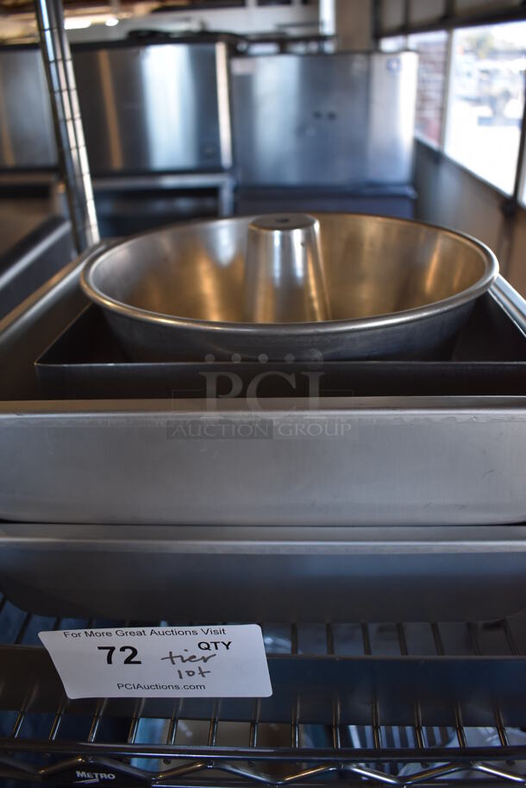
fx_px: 591
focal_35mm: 27
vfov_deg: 67.3
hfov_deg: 48.0
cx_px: 263
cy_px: 394
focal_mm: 18
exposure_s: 1/200
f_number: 3.5
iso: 800
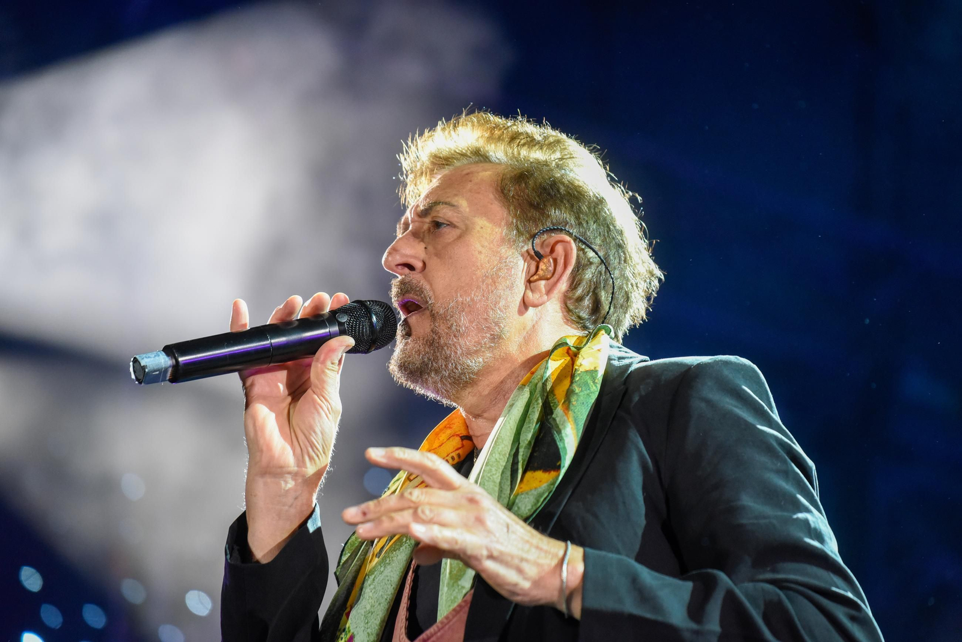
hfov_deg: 10.8
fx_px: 5079
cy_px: 321
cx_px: 481
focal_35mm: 190
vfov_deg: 7.2
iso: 3200
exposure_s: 1/400
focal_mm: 190
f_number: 4
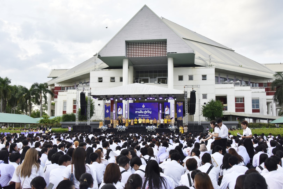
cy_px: 94
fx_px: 283
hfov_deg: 53.1
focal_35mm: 36
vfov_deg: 36.9
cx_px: 142
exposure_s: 1/500
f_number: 11
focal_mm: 36
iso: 1600
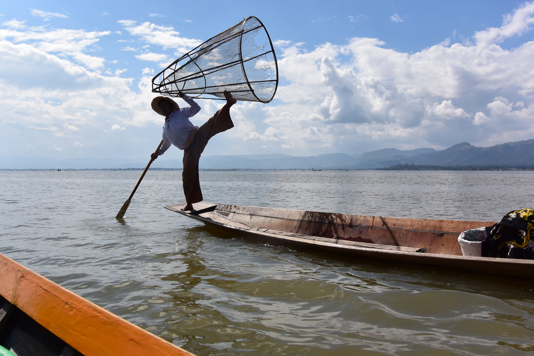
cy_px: 178
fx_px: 400
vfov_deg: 47.9
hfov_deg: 67.4
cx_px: 267
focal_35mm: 27
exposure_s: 1/1250
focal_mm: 10
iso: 160
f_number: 5
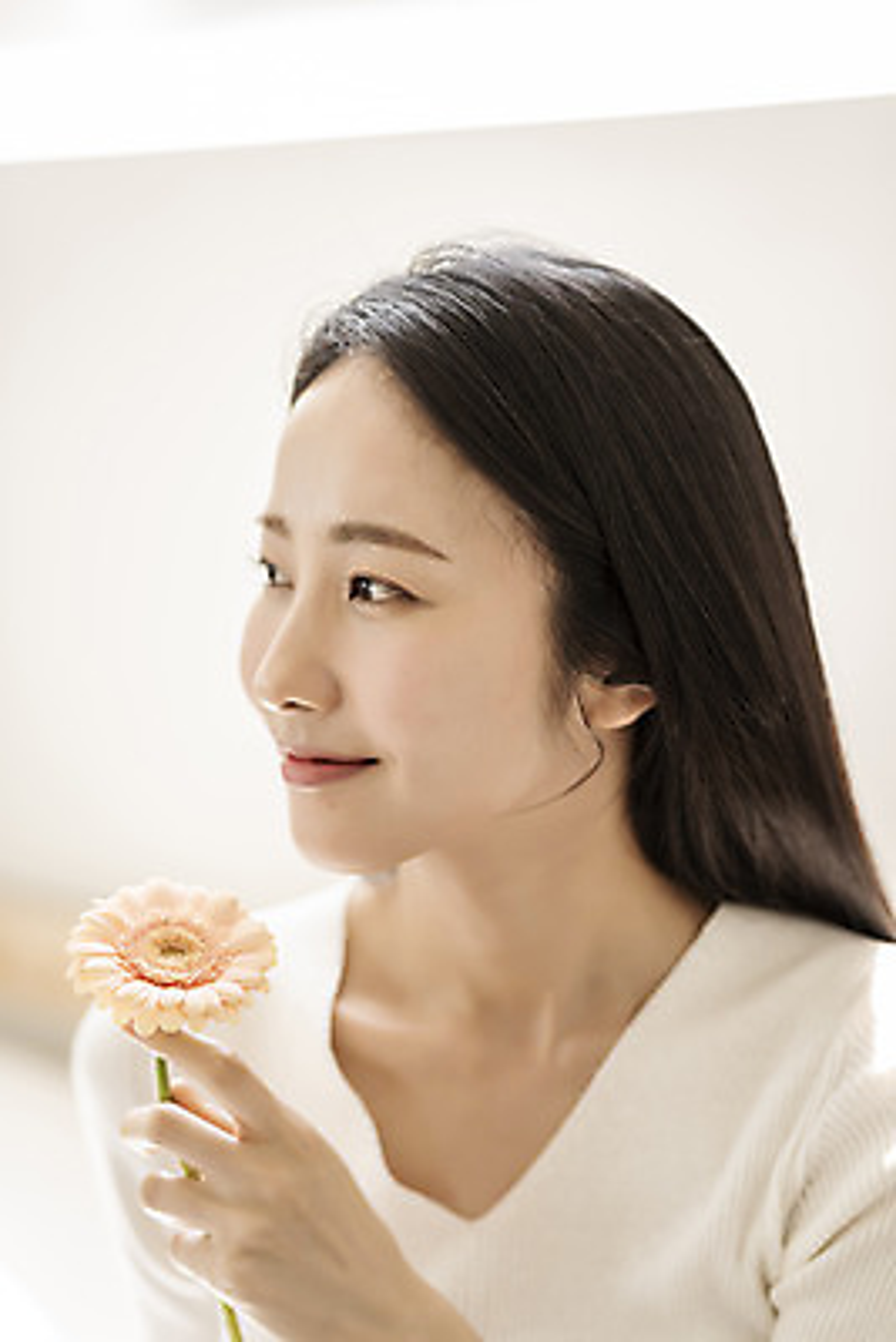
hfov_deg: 16.1
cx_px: 448
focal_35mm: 85
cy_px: 671
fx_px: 3170
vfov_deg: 23.9
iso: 125
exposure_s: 1/250
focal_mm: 85
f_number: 2
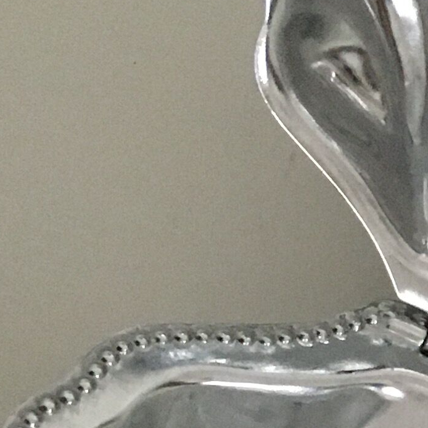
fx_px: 2084
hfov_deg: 10.9
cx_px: 788
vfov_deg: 11.4
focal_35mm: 149
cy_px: 553
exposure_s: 1/25
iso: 200
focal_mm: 4.15
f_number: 2.2
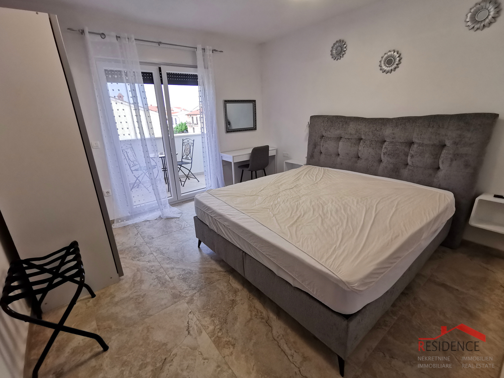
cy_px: 189
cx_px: 252
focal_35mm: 16
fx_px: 233
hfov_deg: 94.5
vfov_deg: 78.1
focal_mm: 2.35
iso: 125
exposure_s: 1/60
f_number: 2.2
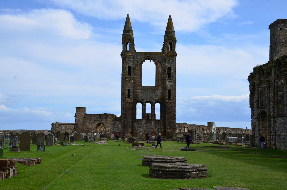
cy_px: 95
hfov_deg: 37.9
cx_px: 144
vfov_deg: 25.6
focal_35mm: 52
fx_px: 418
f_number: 9
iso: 400
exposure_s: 1/800
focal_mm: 35
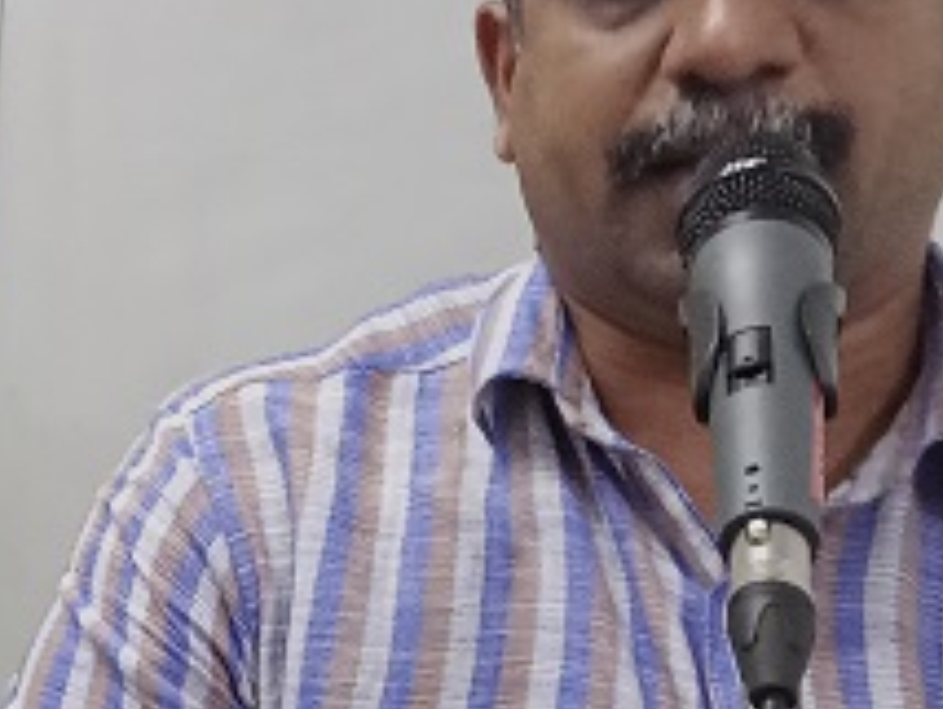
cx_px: -304
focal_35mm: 98
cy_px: 559
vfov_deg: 15.0
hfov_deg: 18.5
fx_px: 2673
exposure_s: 1/25
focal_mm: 3.65
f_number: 2.2
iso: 964
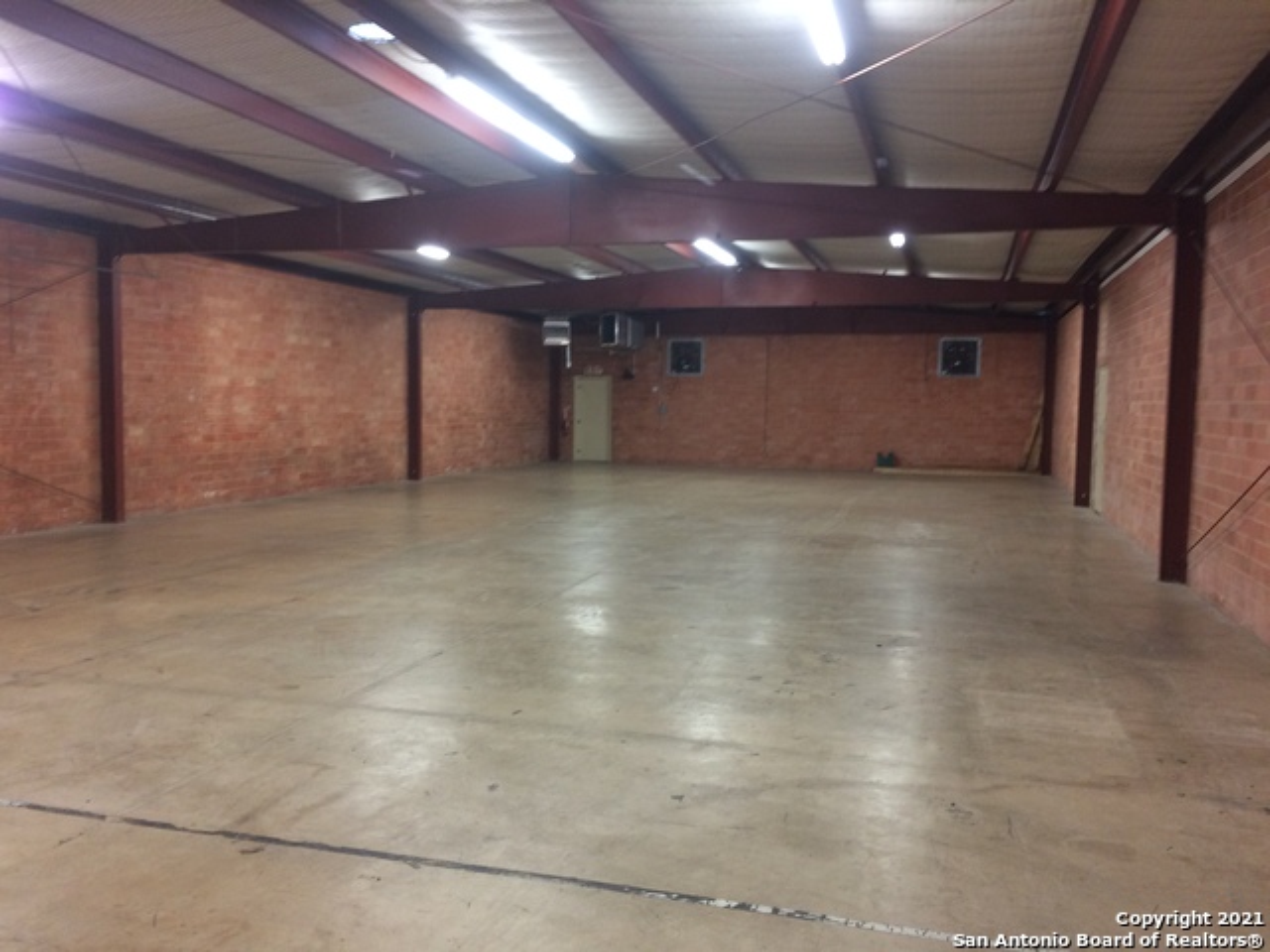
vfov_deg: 48.2
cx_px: 635
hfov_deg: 61.7
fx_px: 1064
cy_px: 476
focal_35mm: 29
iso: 125
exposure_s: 1/30
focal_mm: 4.15
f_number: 2.2
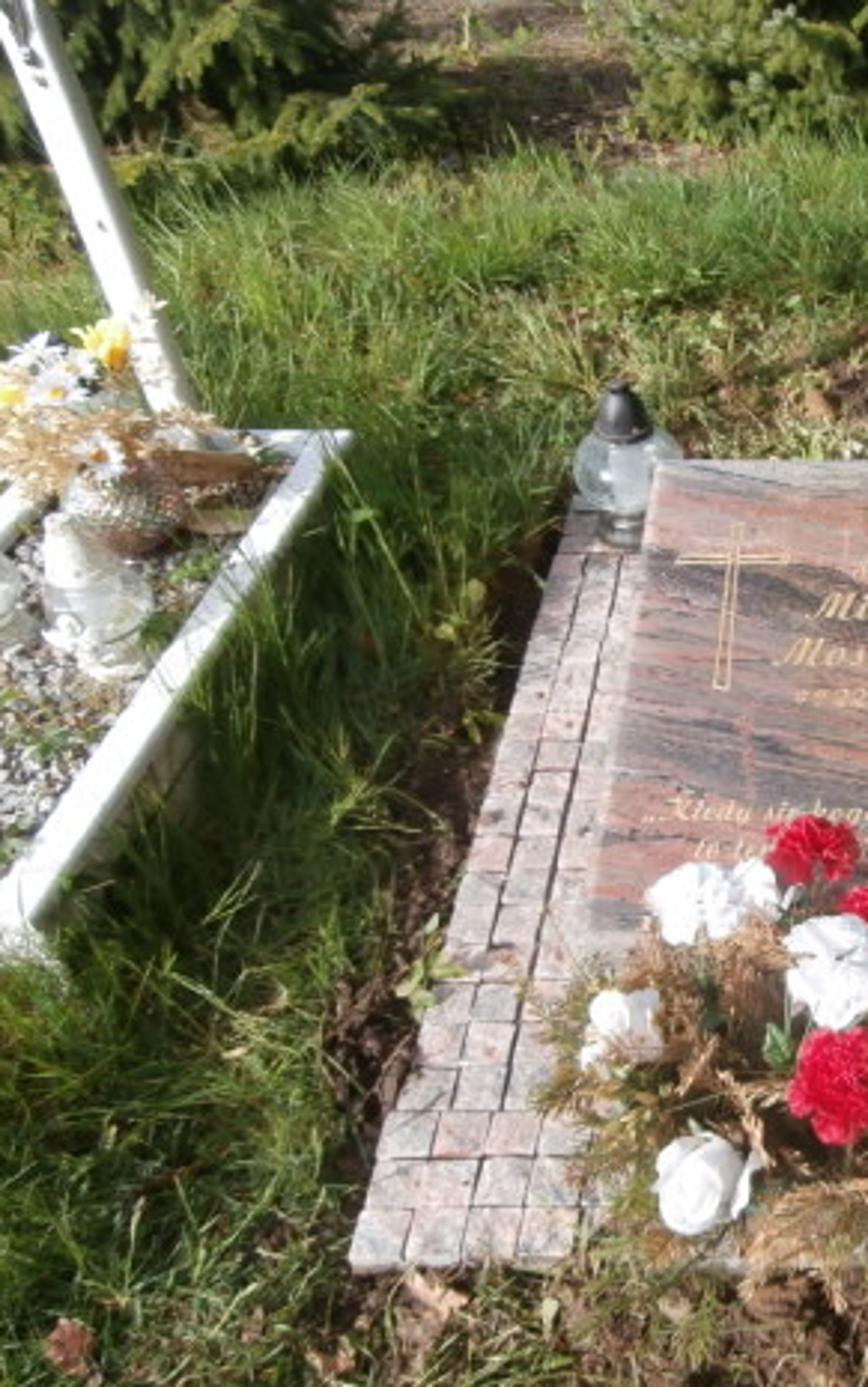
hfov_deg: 33.5
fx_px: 1323
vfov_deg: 55.3
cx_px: 850
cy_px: 713
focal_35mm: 35
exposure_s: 1/500
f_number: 3
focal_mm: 4.2
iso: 100
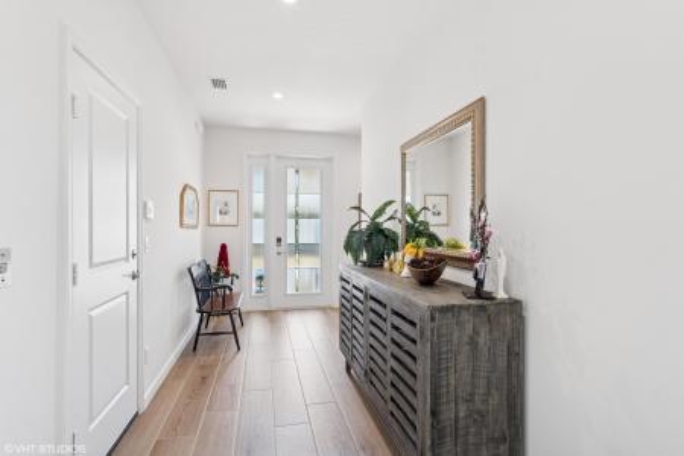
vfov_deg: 67.4
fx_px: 342
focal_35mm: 18
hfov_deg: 90.0
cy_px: 228
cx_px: 342
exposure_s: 1/20
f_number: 9
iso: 200
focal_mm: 12
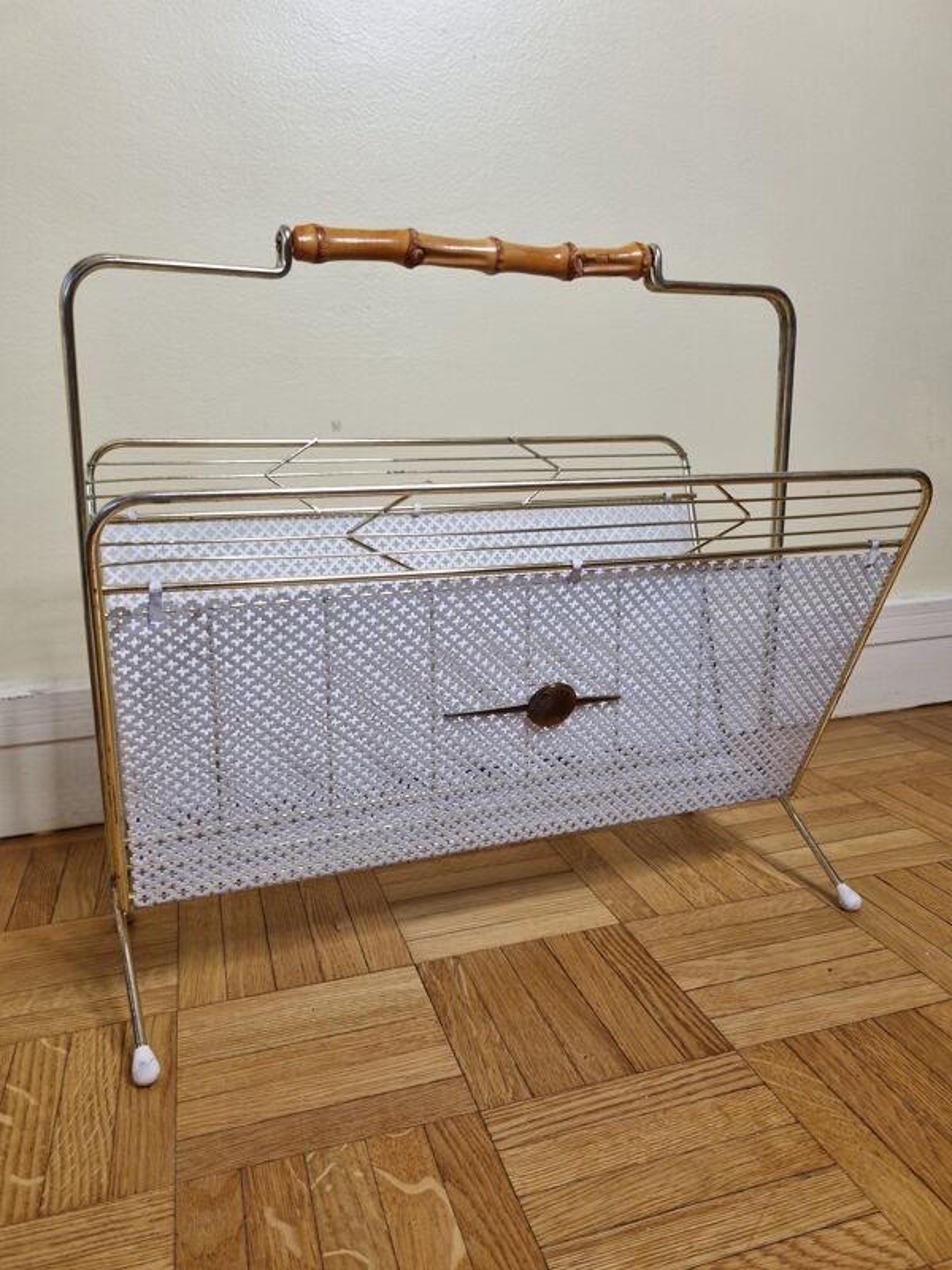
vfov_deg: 67.3
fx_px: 953
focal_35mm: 26
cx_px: 476
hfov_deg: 53.1
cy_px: 635
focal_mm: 5.4
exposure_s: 1/100
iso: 200
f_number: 1.8
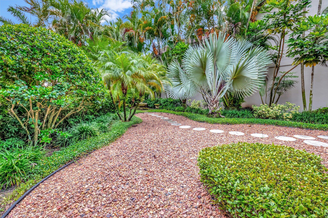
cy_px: 109
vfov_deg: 77.3
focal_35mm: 15
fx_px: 137
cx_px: 164
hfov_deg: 100.4
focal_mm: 10
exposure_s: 1/400
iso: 640
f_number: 8
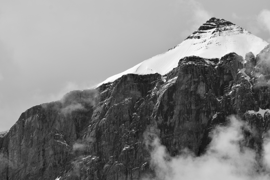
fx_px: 2250
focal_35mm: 300
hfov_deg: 6.9
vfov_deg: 4.6
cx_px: 135
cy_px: 90
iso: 200
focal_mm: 200
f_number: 9
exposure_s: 1/1250
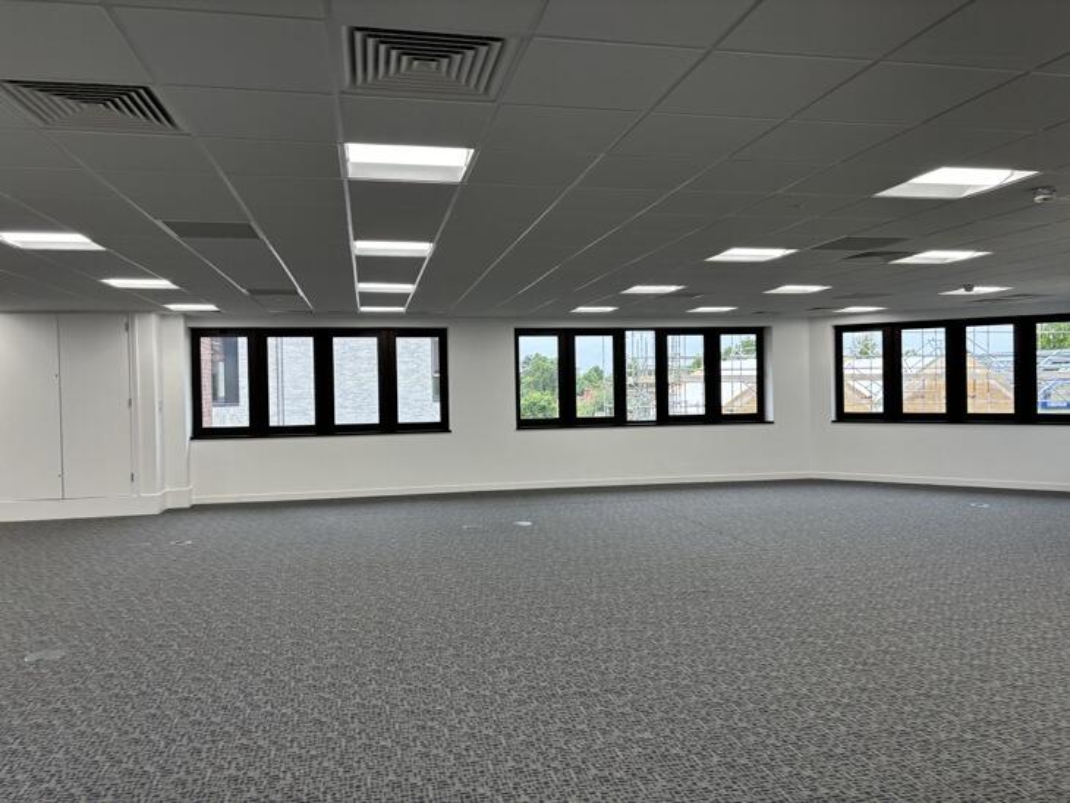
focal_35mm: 26
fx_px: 804
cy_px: 402
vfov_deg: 53.1
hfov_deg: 67.3
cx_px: 535
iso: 64
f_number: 1.6
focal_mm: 5.96
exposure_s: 1/100
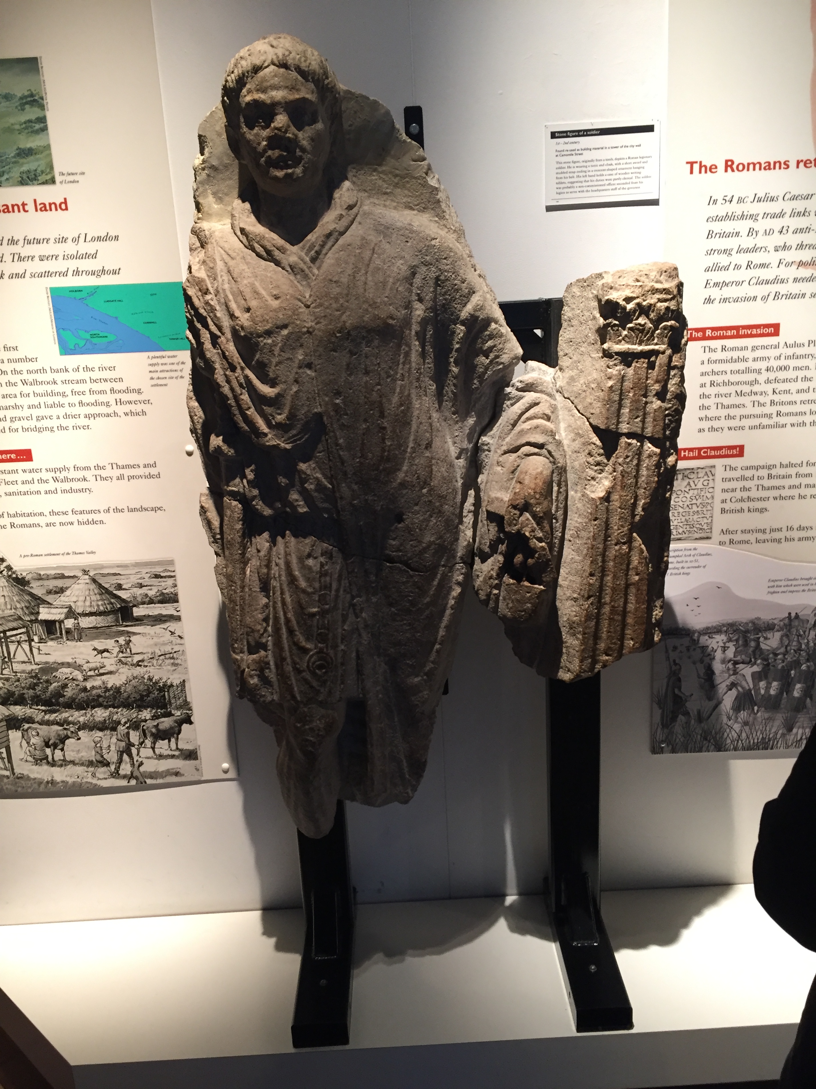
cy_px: 544
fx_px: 911
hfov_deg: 48.2
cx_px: 408
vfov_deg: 61.7
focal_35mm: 29
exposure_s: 1/33
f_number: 2.2
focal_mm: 4.15
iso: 160
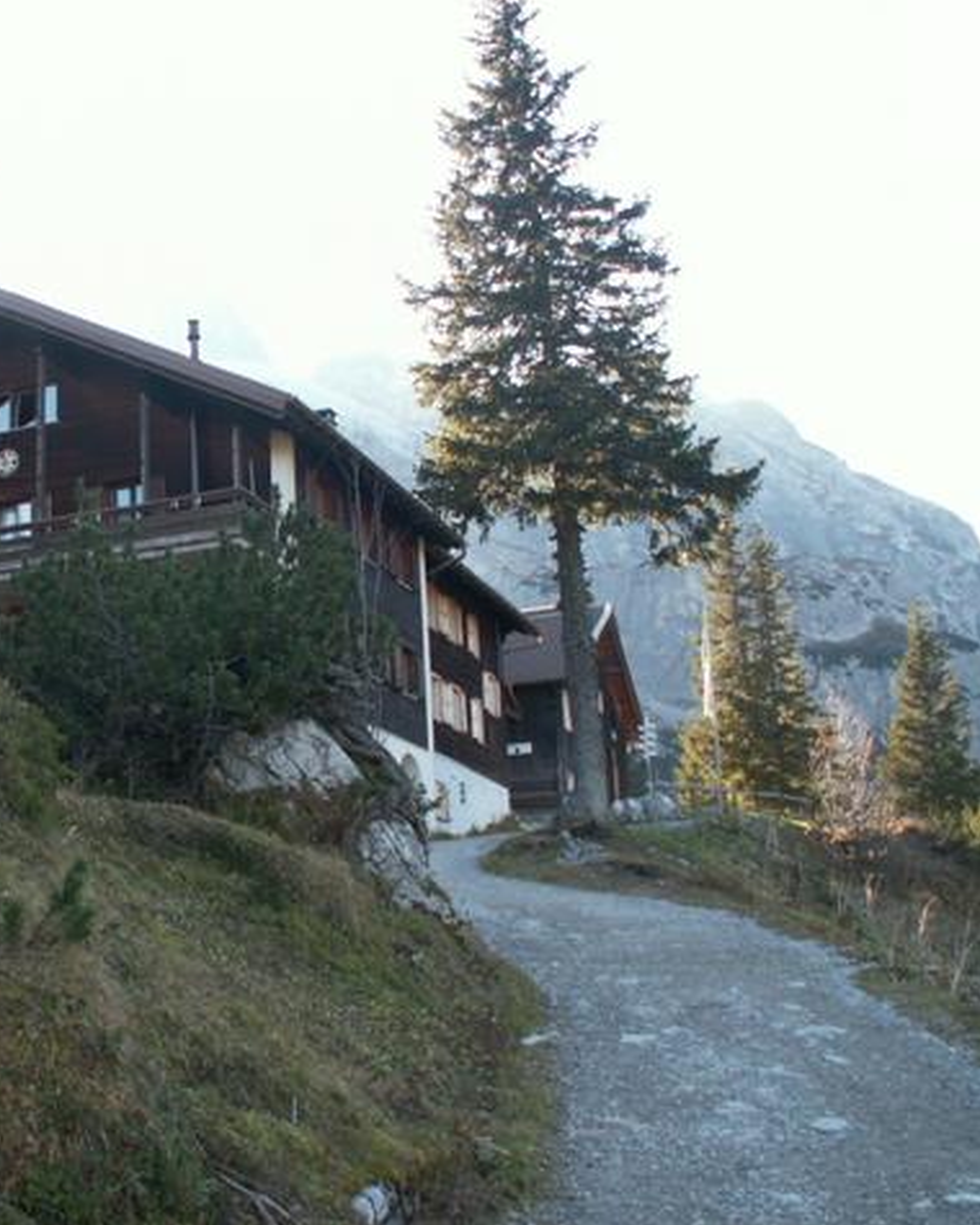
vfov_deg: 40.3
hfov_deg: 31.9
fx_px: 1668
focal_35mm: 46
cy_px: 614
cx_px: 206
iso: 50
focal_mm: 5.86
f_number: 2.8
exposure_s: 1/80
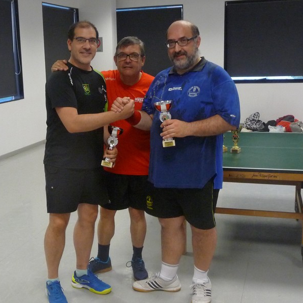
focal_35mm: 51
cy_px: 152
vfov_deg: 33.4
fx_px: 505
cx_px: 107
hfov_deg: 33.2
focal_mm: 5.3
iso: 400
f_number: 3.5
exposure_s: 1/30
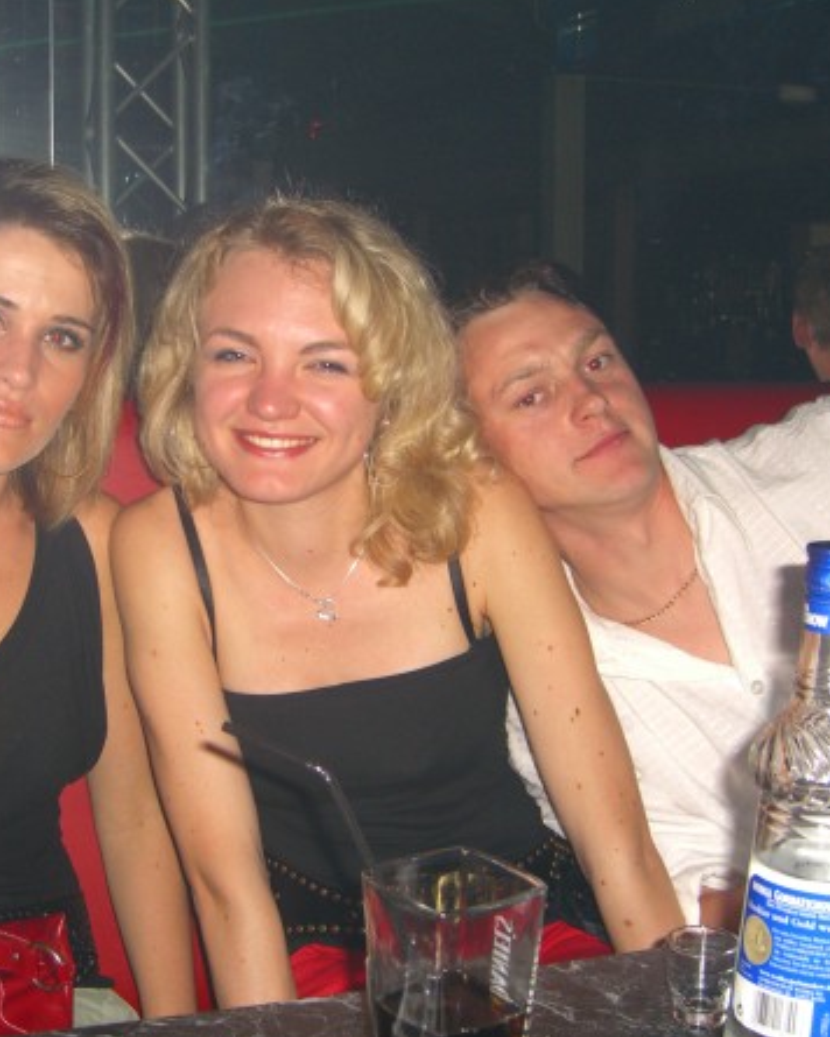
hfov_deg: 30.1
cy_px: 515
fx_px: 1535
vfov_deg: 37.3
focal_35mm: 50
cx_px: 296
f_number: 2.8
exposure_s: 1/60
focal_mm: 7.9
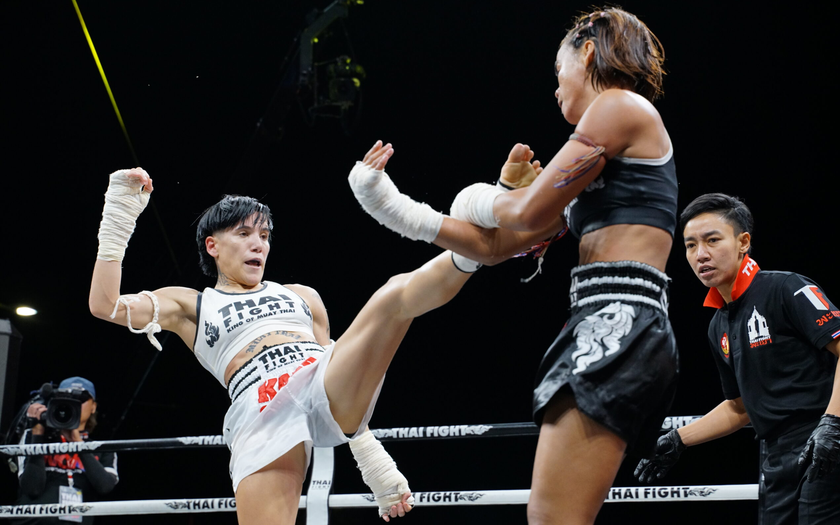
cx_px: 418
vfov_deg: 16.9
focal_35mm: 77
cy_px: 279
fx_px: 1763
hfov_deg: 26.8
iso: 2500
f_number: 5
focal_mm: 75
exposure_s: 1/640
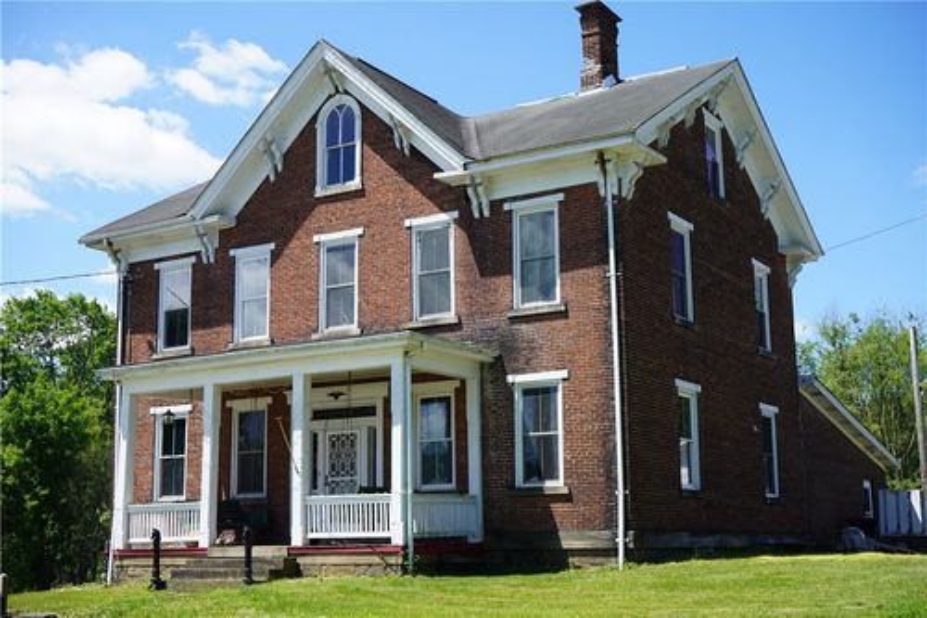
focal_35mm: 46
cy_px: 309
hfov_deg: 42.8
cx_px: 464
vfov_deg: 29.2
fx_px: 1184
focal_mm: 46
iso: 100
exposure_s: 1/125
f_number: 9
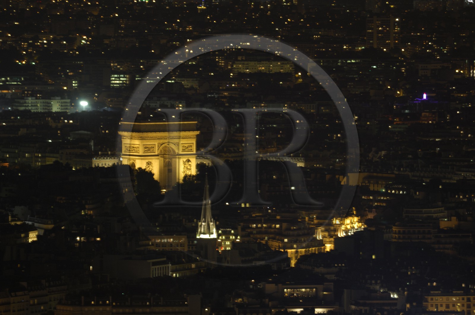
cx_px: 238
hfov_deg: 4.6
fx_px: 5929
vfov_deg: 3.0
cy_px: 158
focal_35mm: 450
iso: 100
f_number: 5.6
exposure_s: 3
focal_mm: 300
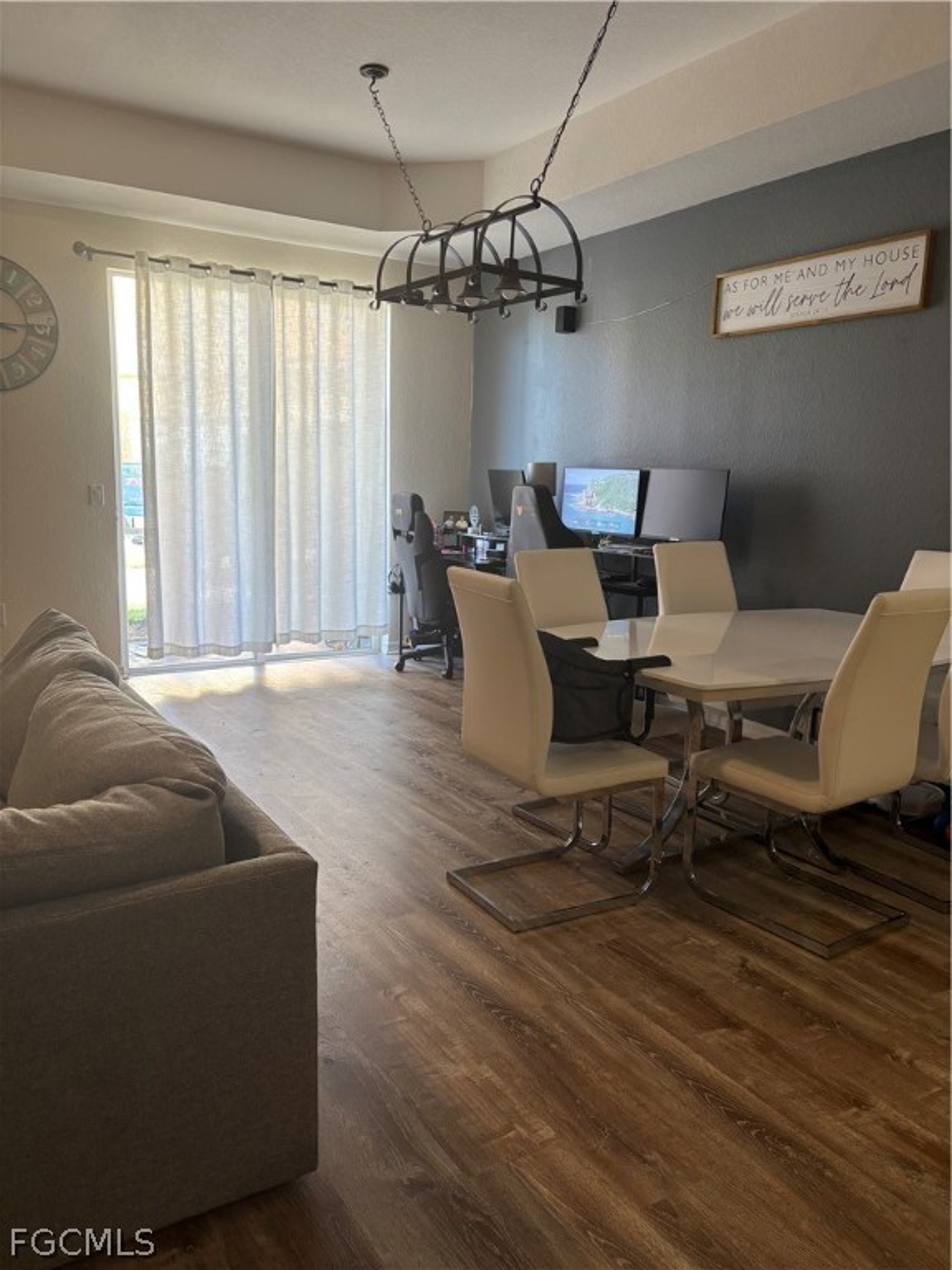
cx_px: 476
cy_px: 635
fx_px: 953
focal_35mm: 26
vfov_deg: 67.3
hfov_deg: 53.1
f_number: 1.6
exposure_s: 1/60
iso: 100
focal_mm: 5.96
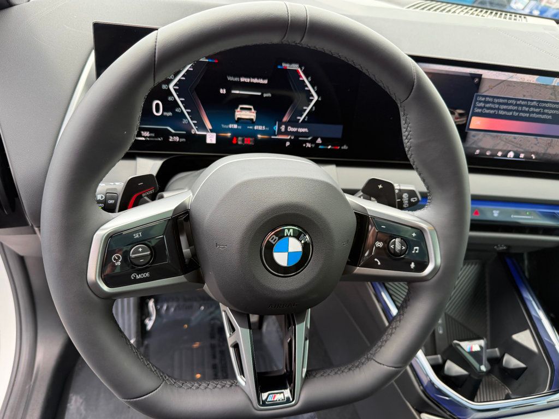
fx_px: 388
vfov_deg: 56.8
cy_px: 210
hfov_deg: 71.6
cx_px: 280
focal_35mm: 24
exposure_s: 1/243
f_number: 1.78
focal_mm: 6.76
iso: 100
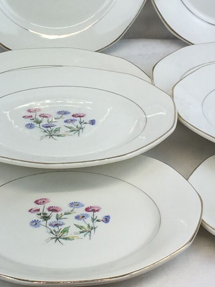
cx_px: 69
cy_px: 32
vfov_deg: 16.3
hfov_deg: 12.4
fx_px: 985
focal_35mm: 119
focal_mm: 4.15
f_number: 2.2
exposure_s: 1/222
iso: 32
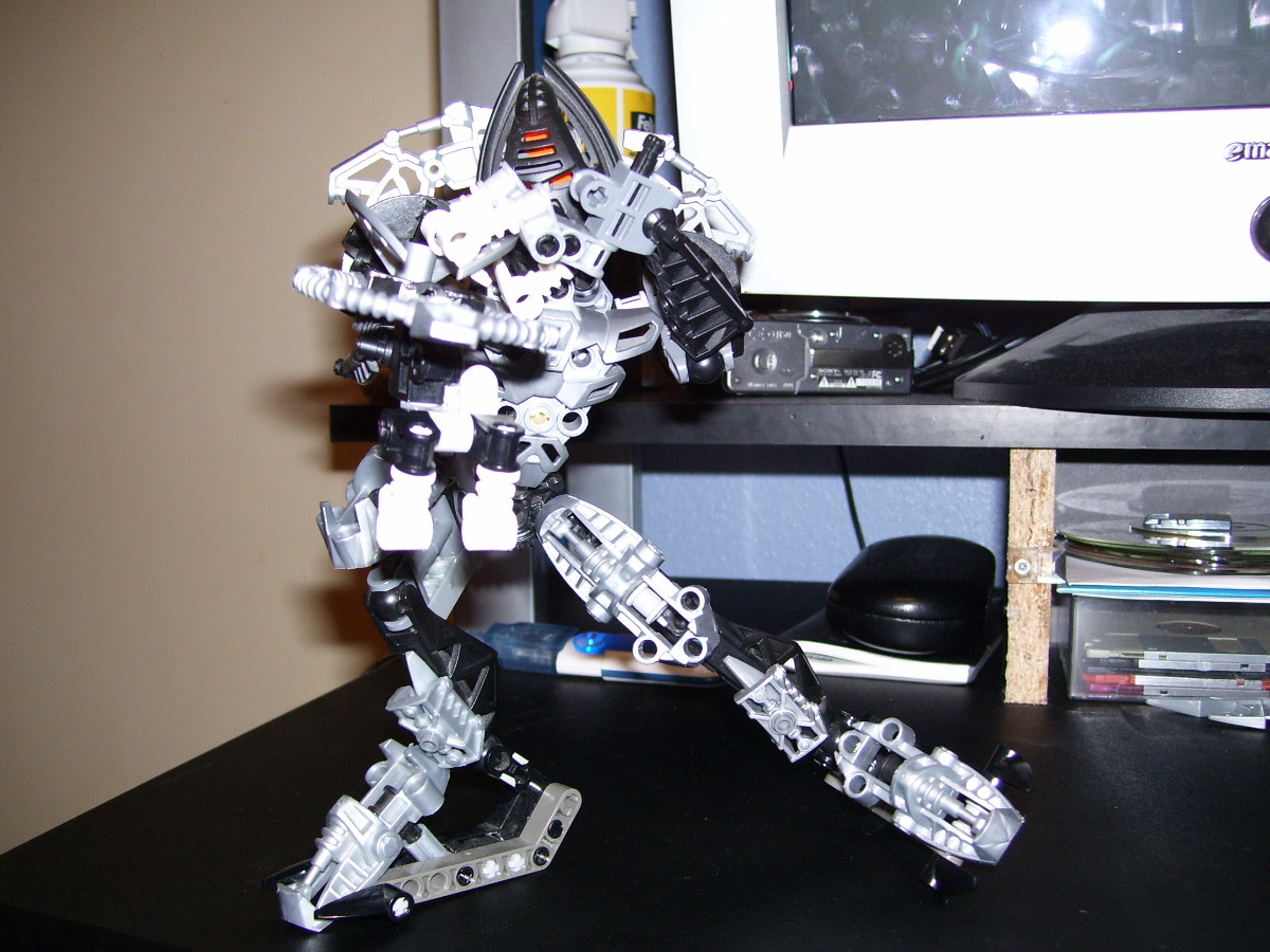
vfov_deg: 38.7
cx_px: 635
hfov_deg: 50.1
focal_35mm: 37
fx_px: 1357
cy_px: 476
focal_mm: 6
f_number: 2.7
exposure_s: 1/60
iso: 125
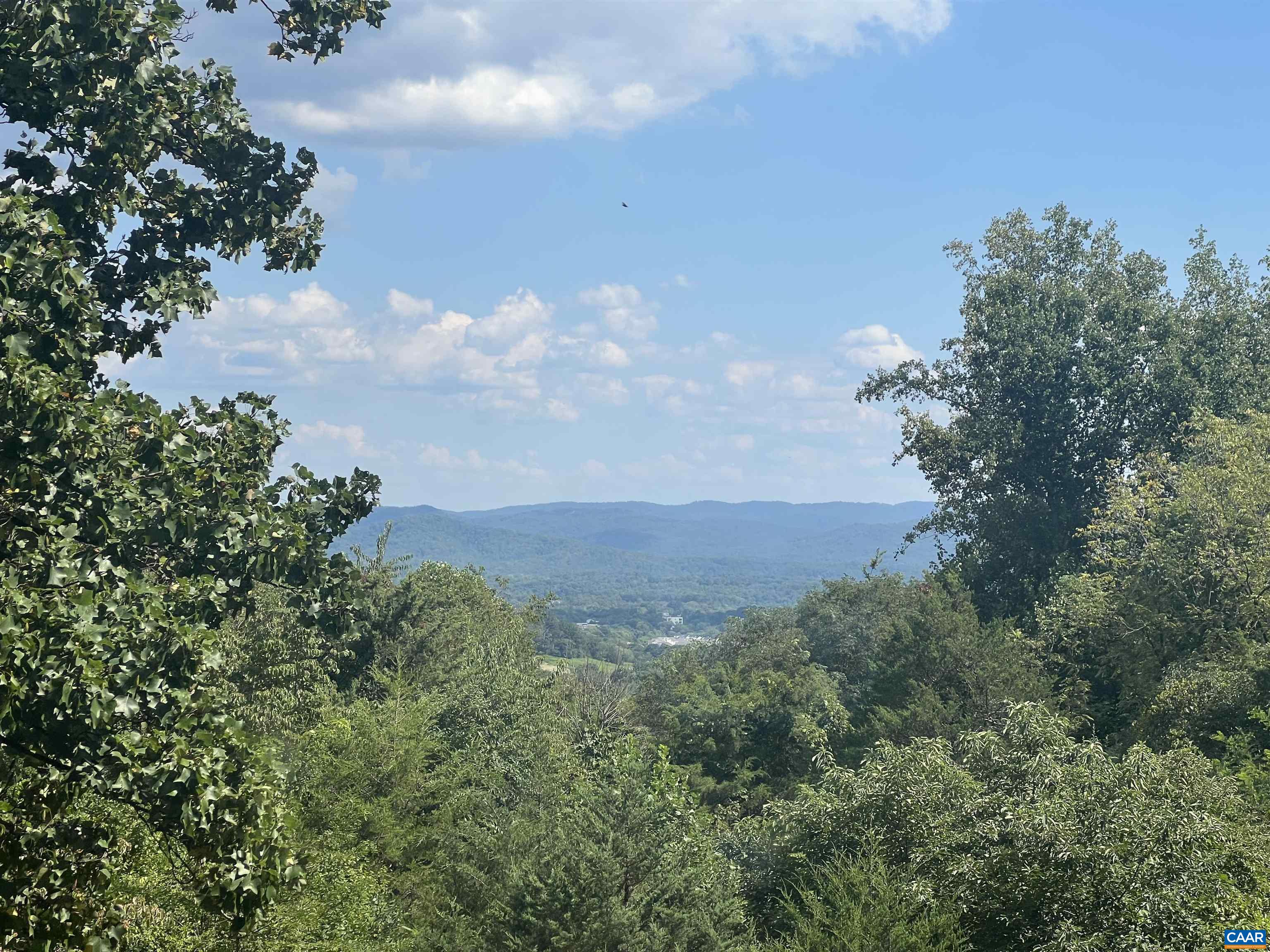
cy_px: 476
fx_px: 2825
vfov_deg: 19.1
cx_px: 635
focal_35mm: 77
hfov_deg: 25.3
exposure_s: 1/786
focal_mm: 9
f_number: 2.8
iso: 32
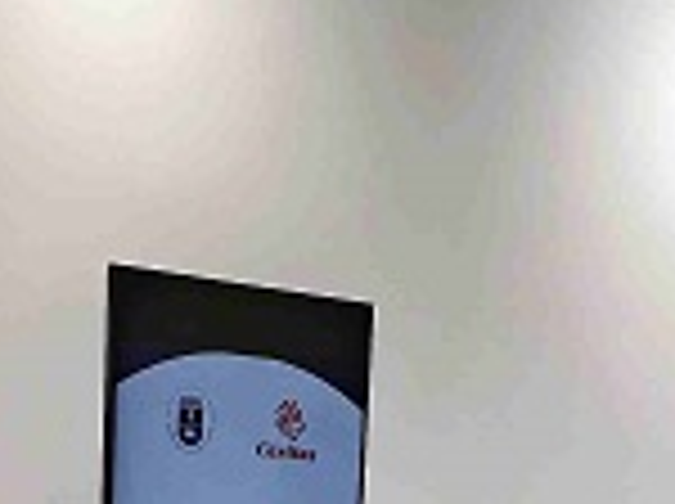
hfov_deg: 16.0
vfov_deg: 10.5
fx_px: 2395
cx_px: 333
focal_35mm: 123
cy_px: 1152
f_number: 1.7
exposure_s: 1/100
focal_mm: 6.3
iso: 80
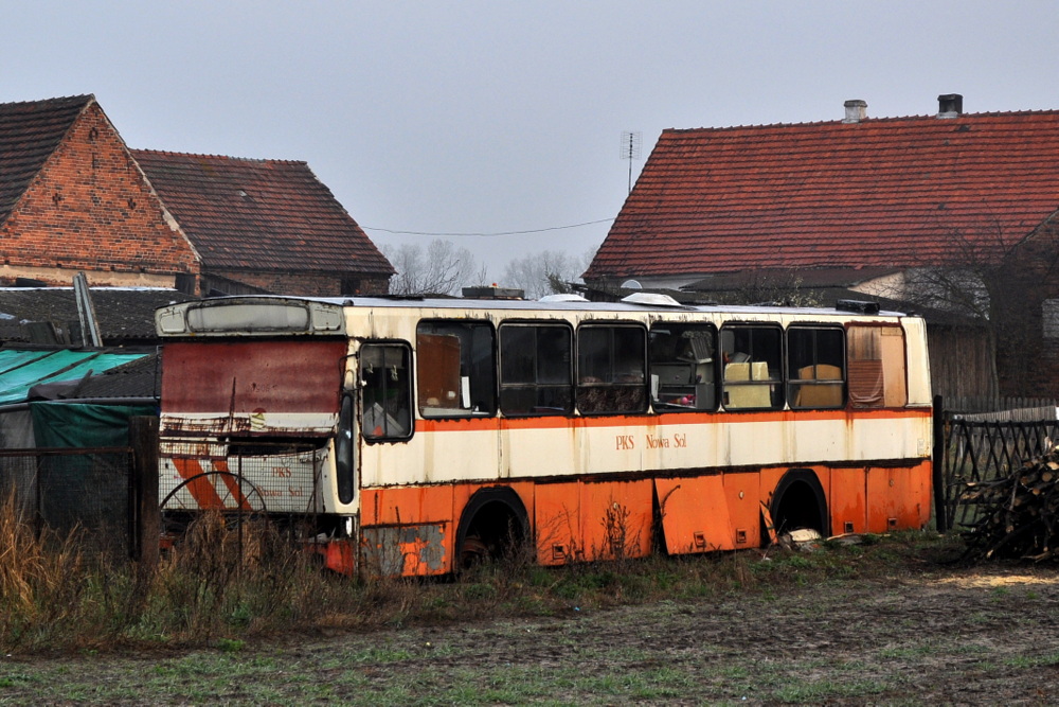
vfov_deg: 16.6
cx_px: 530
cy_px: 354
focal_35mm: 82
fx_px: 2427
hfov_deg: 24.6
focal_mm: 55
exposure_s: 1/320
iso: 200
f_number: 9
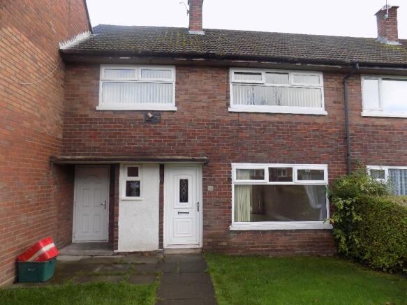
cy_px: 152
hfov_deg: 73.9
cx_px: 204
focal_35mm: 23
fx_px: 270
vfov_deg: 58.9
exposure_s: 1/125
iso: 80
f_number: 3.1
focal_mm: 4
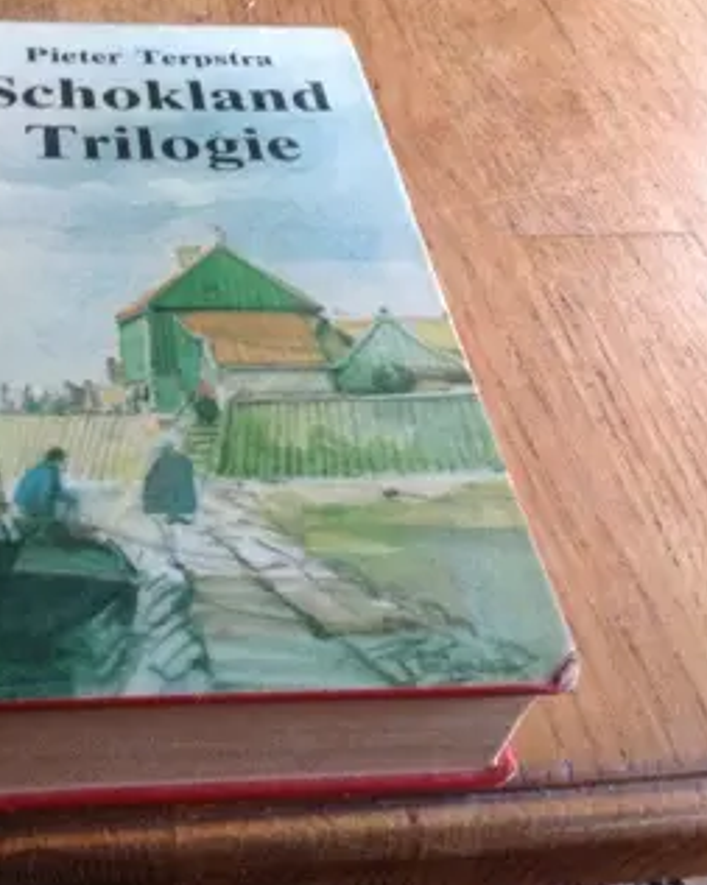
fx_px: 1362
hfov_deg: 28.5
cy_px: 436
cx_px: 152
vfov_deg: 36.0
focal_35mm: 52
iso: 400
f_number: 2.4
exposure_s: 1/15
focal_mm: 4.28
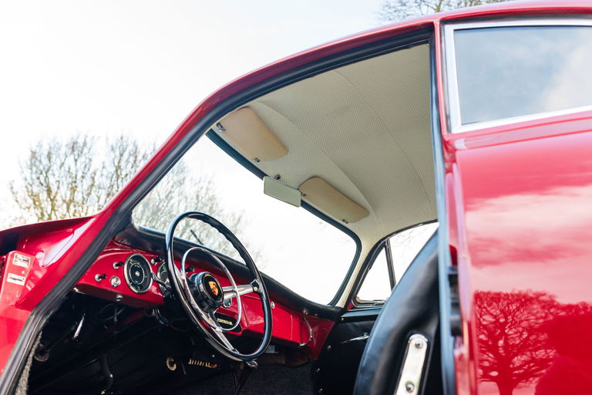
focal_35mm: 35
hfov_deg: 54.4
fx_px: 576
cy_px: 198
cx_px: 296
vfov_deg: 37.9
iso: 1000
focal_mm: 35
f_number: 4.5
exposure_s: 1/50
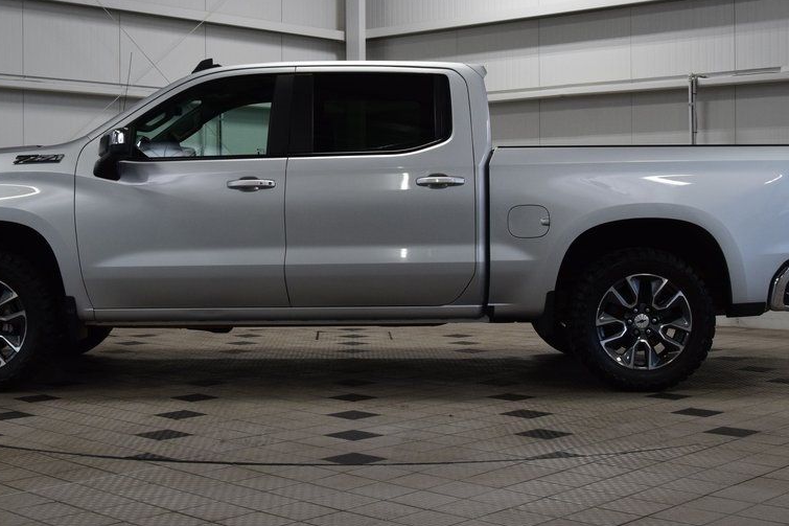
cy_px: 234
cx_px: 354
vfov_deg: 23.8
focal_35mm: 57
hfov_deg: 35.0
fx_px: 1249
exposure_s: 1/60
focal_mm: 28
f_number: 8
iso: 1000
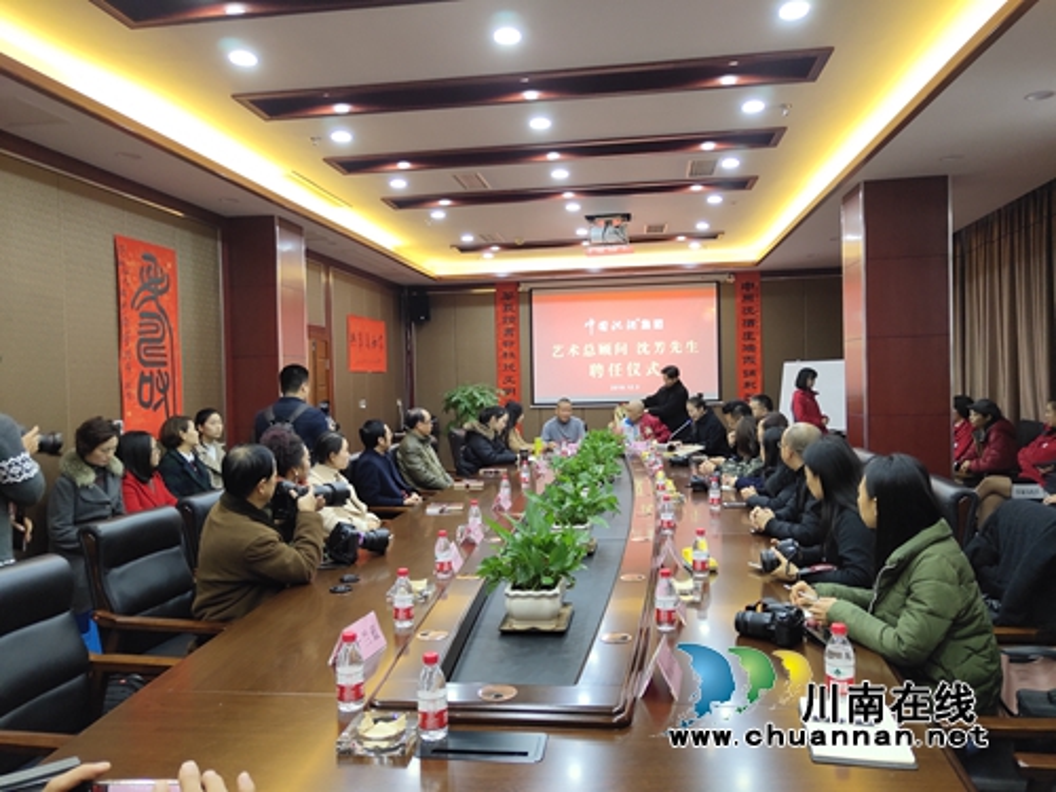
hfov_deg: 61.7
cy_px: 396
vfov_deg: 48.2
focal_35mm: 29
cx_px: 528
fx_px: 885
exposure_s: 1/50
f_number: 1.8
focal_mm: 4.27
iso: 381
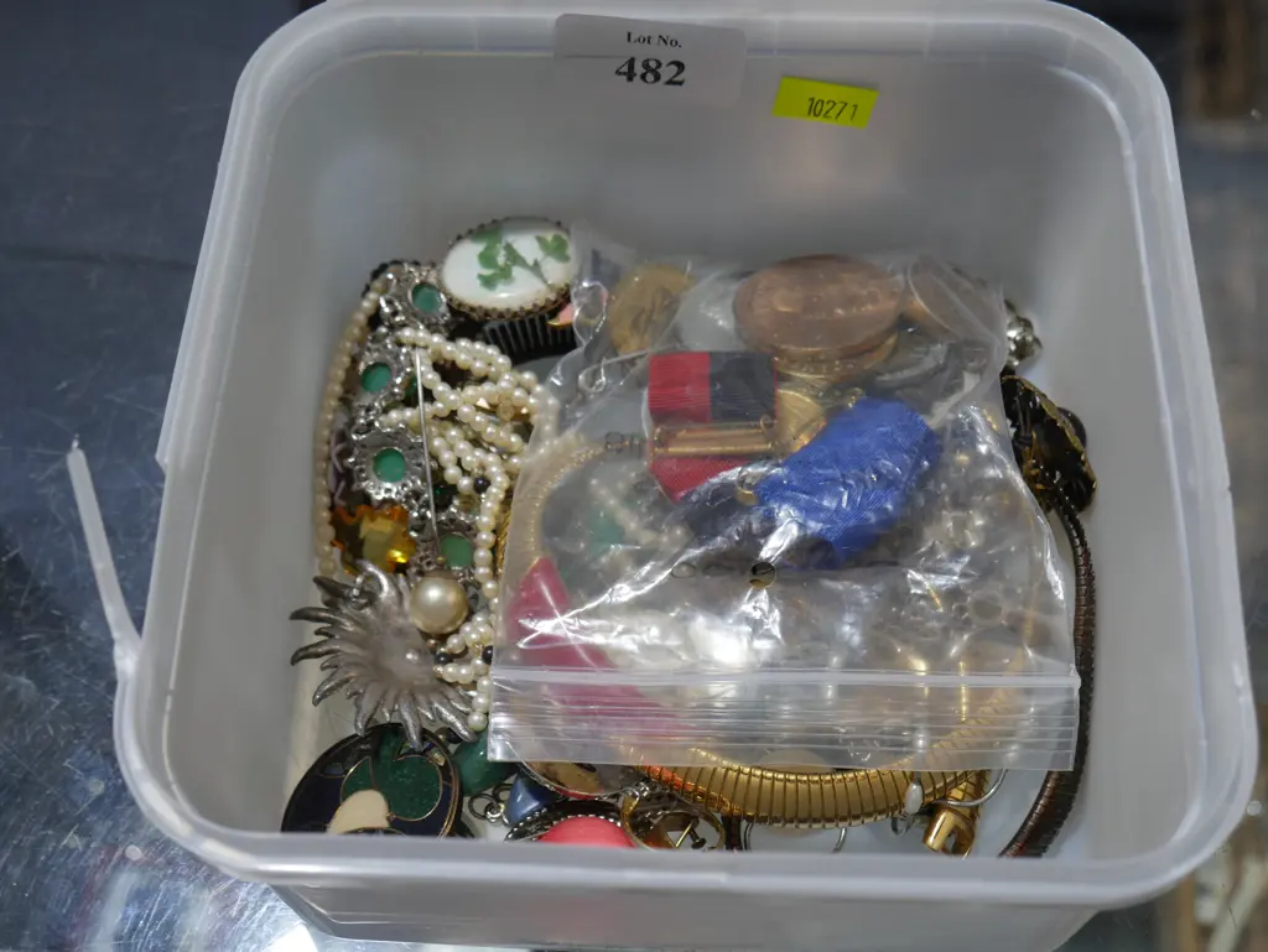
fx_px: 1759
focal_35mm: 48
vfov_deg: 30.3
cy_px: 476
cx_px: 634
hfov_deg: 39.6
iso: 200
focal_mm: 24
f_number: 5.2
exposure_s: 1/60
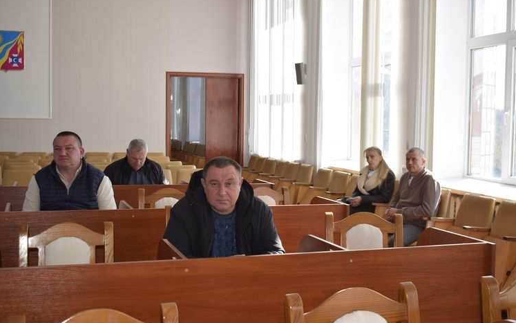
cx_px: 258
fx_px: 626
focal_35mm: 45
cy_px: 153
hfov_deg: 44.8
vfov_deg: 28.9
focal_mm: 29
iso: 125
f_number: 5.6
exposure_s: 1/125
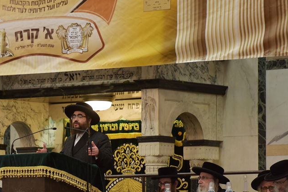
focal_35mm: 322
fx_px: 2576
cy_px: 113
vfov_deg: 4.3
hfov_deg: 6.4
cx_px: 81
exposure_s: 1/160
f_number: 2.8
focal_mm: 200
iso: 800
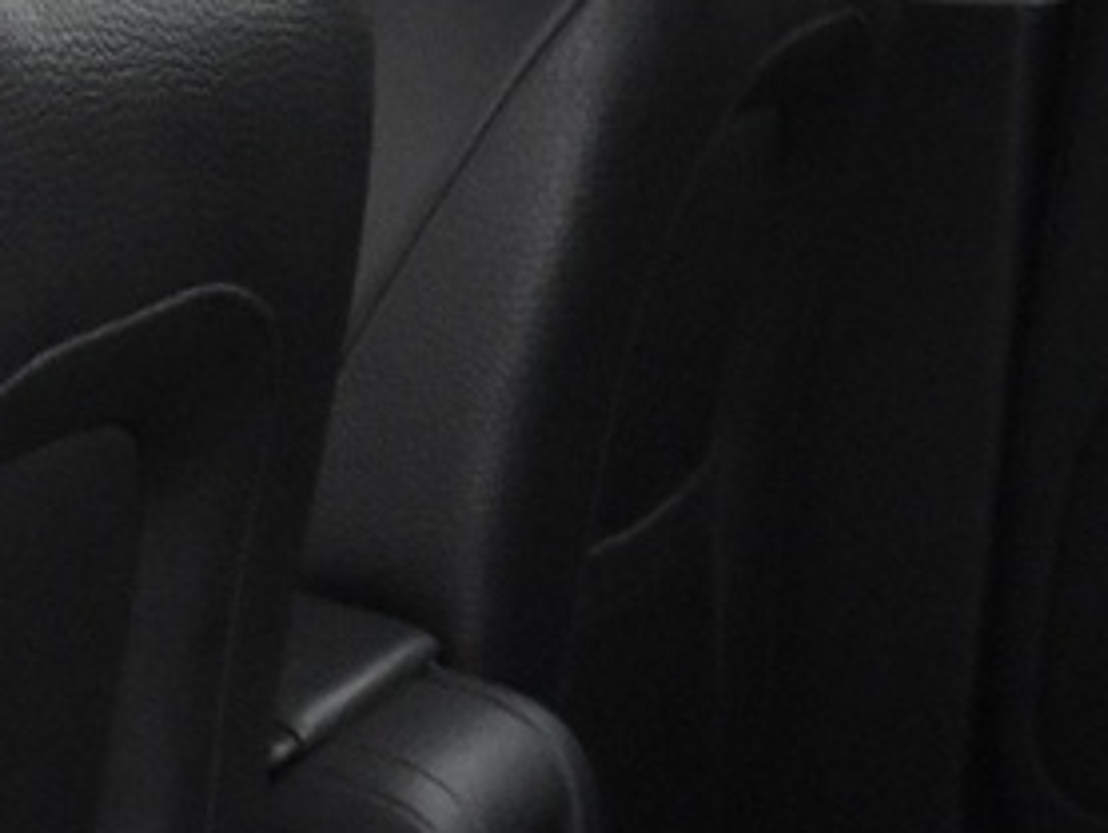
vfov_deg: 9.7
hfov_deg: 12.0
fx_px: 4837
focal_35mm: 151
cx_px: 1983
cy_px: 1032
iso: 3200
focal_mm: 18
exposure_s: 1/60
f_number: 4
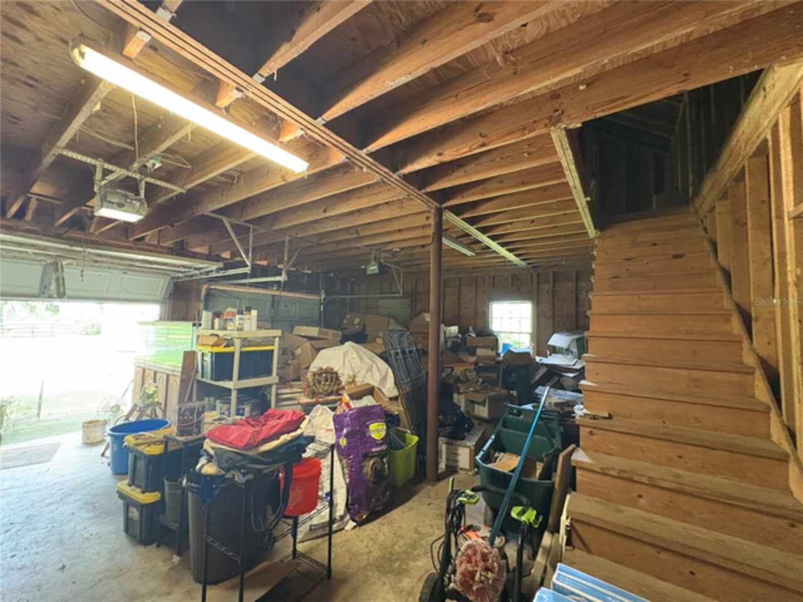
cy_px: 301
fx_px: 325
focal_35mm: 14
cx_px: 402
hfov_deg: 102.1
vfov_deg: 85.7
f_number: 2.2
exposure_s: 1/40
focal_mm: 2.22
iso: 640
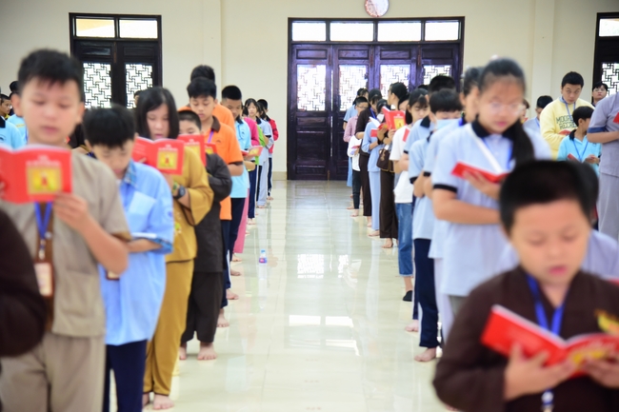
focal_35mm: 78
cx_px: 310
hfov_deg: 26.0
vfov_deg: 17.5
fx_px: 1341
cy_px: 206
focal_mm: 78
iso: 2000
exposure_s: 1/40
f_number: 4
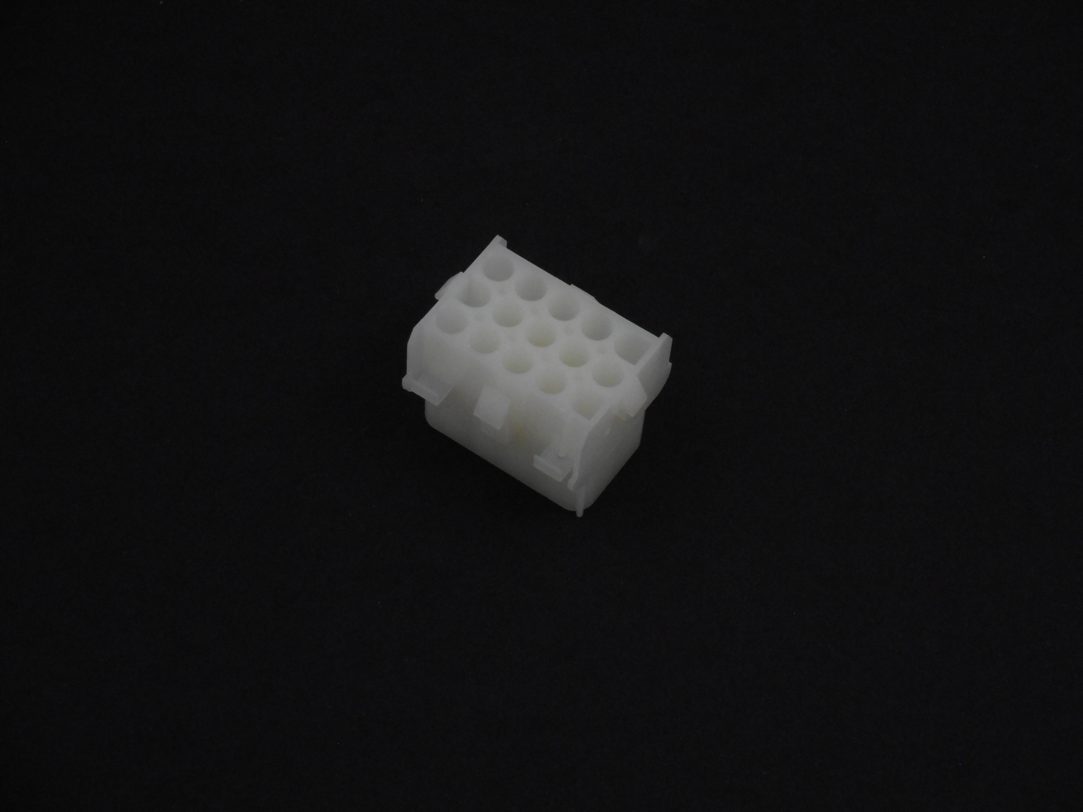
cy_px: 406
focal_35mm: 89
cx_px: 542
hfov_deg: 22.0
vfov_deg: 16.6
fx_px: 2784
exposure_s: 1/60
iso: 450
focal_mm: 15.9
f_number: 5.6
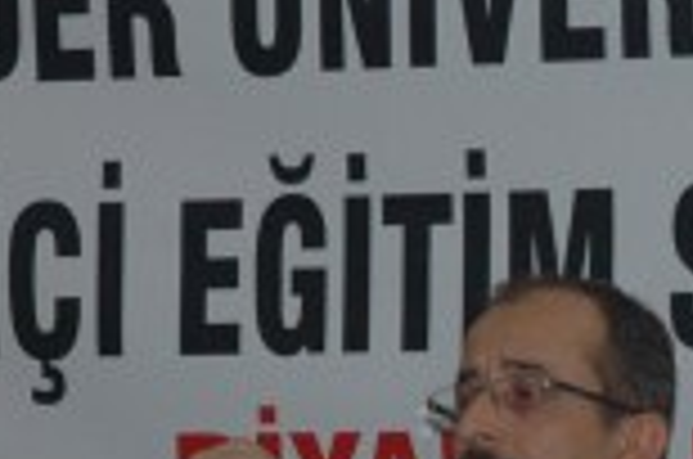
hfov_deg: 7.1
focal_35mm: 292
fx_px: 5609
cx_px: 279
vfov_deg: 4.7
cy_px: 488
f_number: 4.5
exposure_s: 1/60
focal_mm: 50
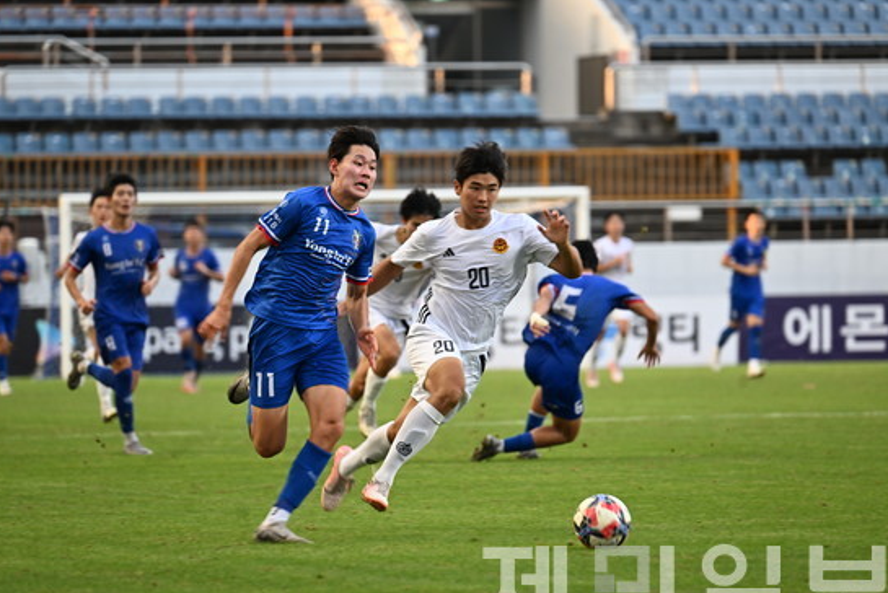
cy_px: 324
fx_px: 7872
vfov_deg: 4.3
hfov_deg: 6.5
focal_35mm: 319
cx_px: 425
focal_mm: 290
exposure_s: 1/320
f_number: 5.3
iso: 560
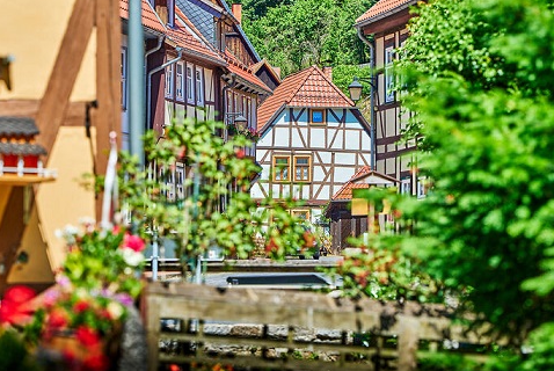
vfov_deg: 8.7
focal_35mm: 158
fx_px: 2434
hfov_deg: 13.0
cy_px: 158
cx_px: 267
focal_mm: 135
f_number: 3.5
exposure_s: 1/1000
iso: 100
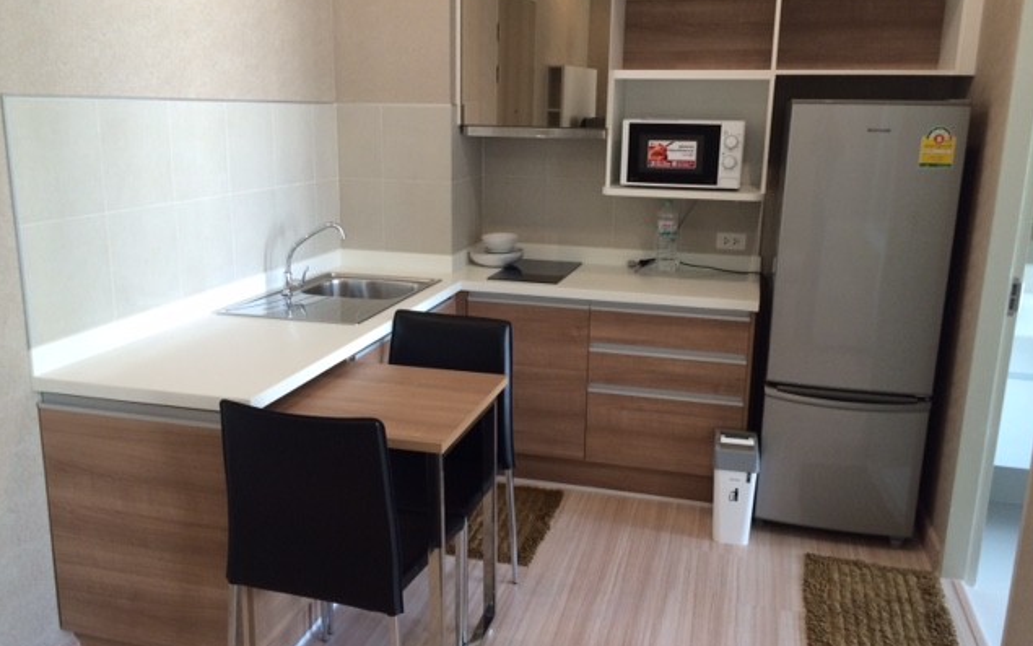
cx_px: 514
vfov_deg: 40.6
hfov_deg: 61.2
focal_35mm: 31
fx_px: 873
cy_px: 317
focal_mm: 4.15
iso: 50
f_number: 2.2
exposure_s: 1/33
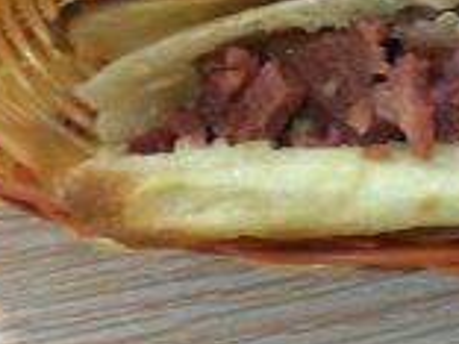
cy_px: -281
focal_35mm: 130
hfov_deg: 14.9
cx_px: 468
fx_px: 1724
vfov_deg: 10.7
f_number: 2.2
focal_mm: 4.15
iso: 200
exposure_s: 1/33
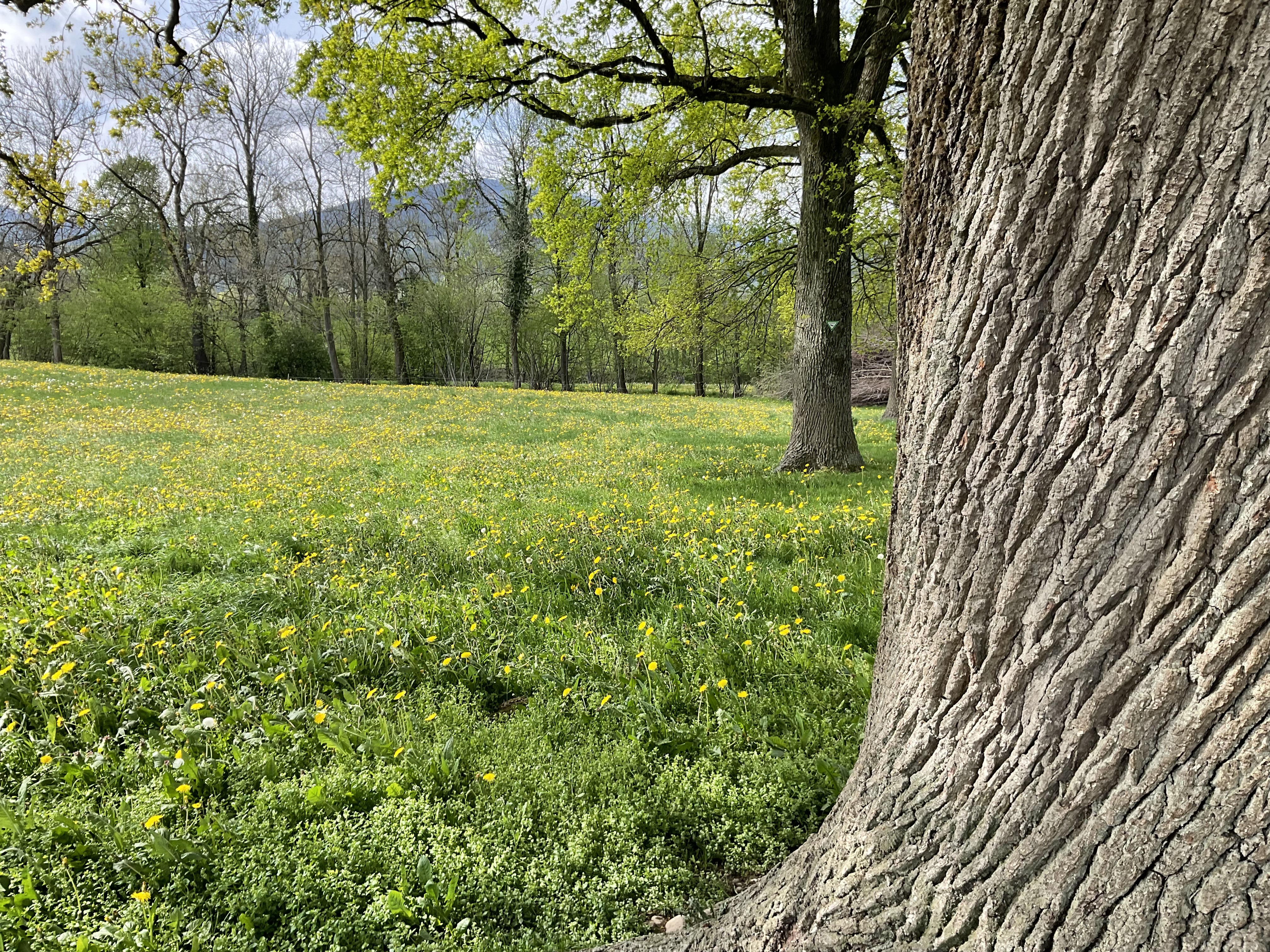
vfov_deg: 48.2
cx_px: 635
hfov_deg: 61.7
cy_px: 476
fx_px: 1064
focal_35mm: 29
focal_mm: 3
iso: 16
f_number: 1.8
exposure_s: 1/504
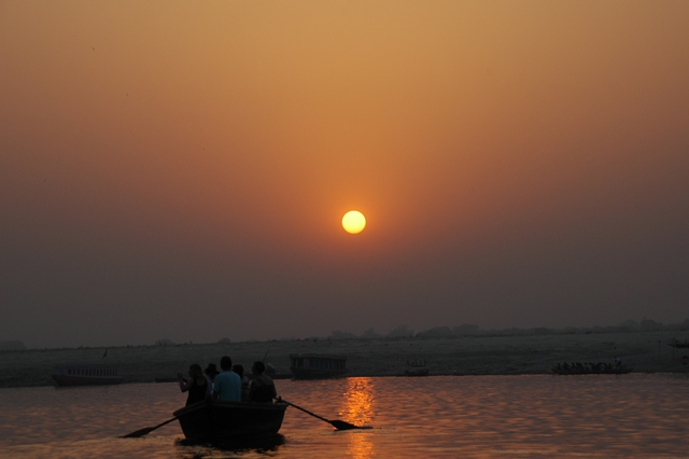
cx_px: 344
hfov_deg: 15.9
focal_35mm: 129
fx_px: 2468
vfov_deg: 10.6
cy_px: 230
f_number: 9
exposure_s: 1/200
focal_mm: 86
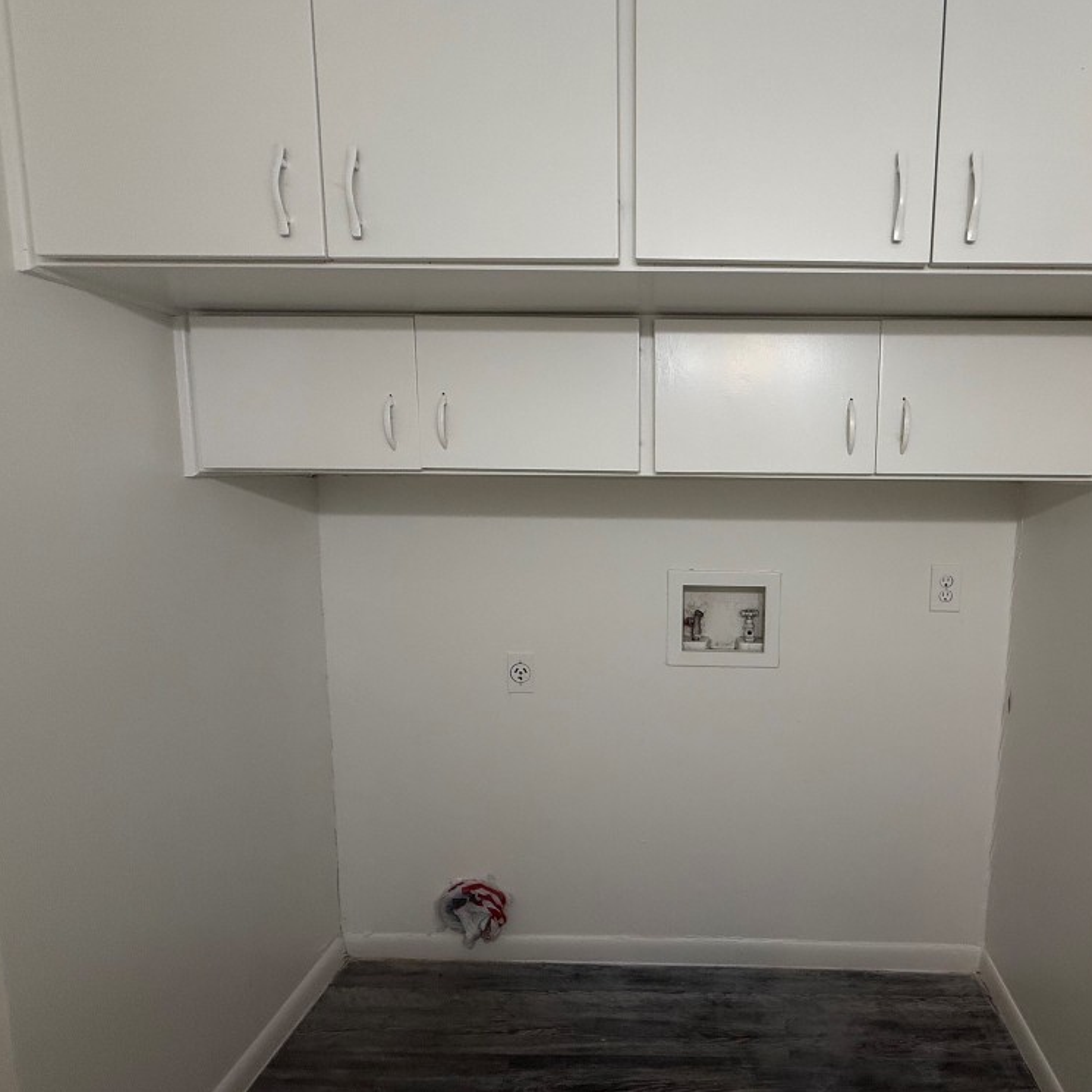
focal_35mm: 17
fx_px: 607
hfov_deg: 81.6
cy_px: 535
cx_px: 712
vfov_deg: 84.0
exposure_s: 1/120
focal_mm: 2.22
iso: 320
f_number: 2.2
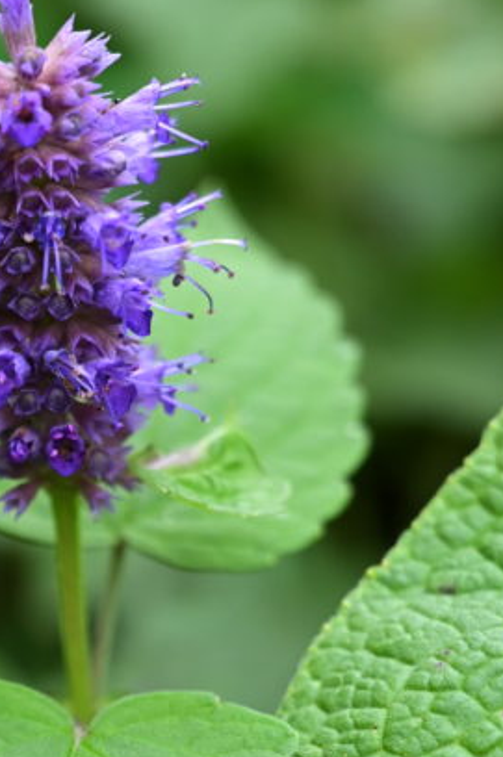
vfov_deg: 9.9
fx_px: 4328
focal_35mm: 206
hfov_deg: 6.6
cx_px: -71
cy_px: 692
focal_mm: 70
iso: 400
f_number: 5.6
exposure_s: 1/200
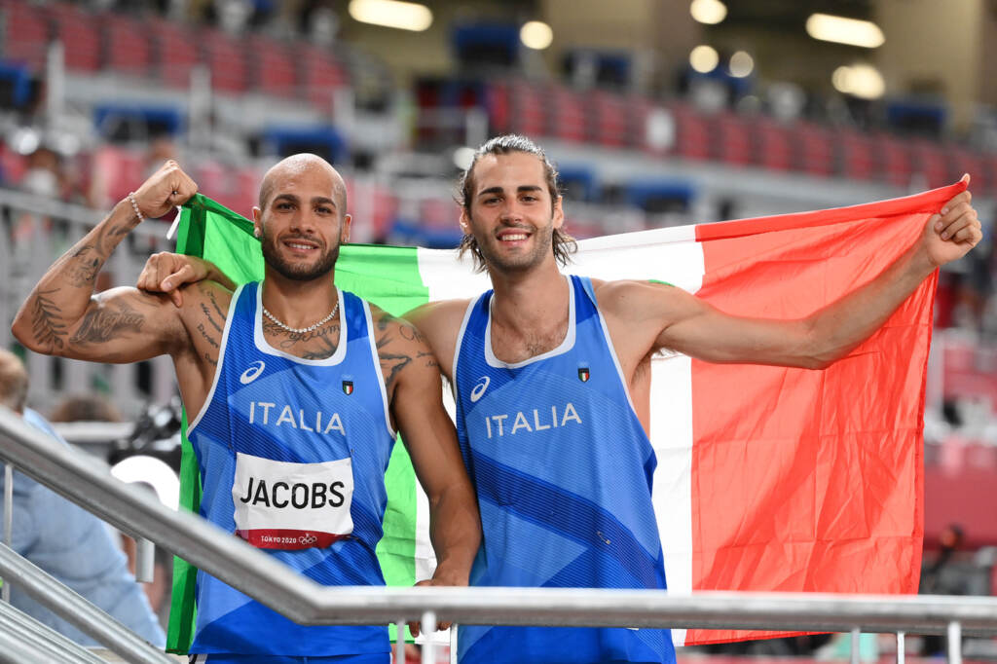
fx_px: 7752
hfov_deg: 7.4
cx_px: 498
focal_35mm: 280
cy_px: 332
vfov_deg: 4.9
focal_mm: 280
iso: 4000
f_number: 5.6
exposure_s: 1/640
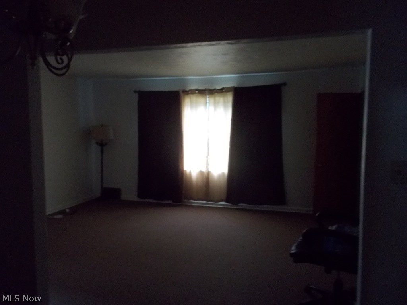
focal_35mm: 29
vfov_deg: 48.2
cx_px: 204
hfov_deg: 61.7
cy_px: 152
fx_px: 341
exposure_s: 1/20
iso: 400
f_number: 3.3
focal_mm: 4.1
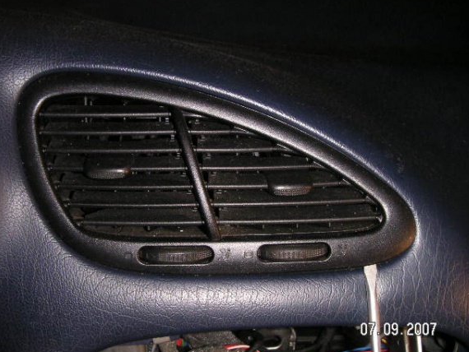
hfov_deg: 46.8
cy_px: 180
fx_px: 542
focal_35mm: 40
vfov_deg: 36.0
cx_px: 232
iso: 160
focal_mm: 6
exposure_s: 1/45
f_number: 6.7
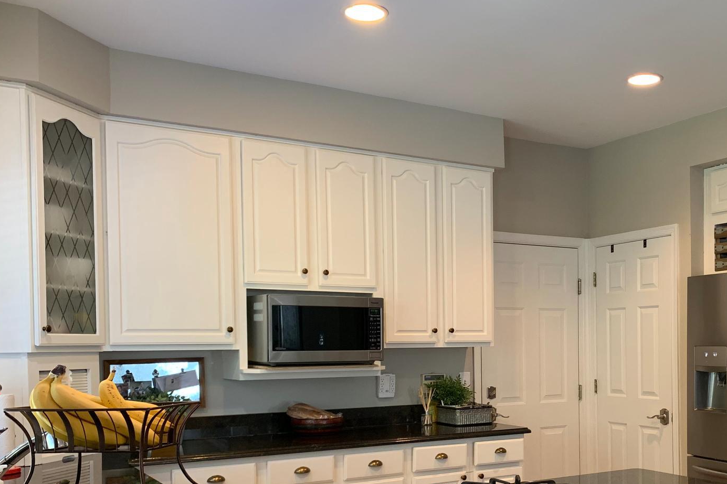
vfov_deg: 32.7
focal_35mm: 40
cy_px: 364
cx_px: 507
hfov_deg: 47.4
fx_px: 808
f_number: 1.8
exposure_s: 1/60
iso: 125
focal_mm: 4.25
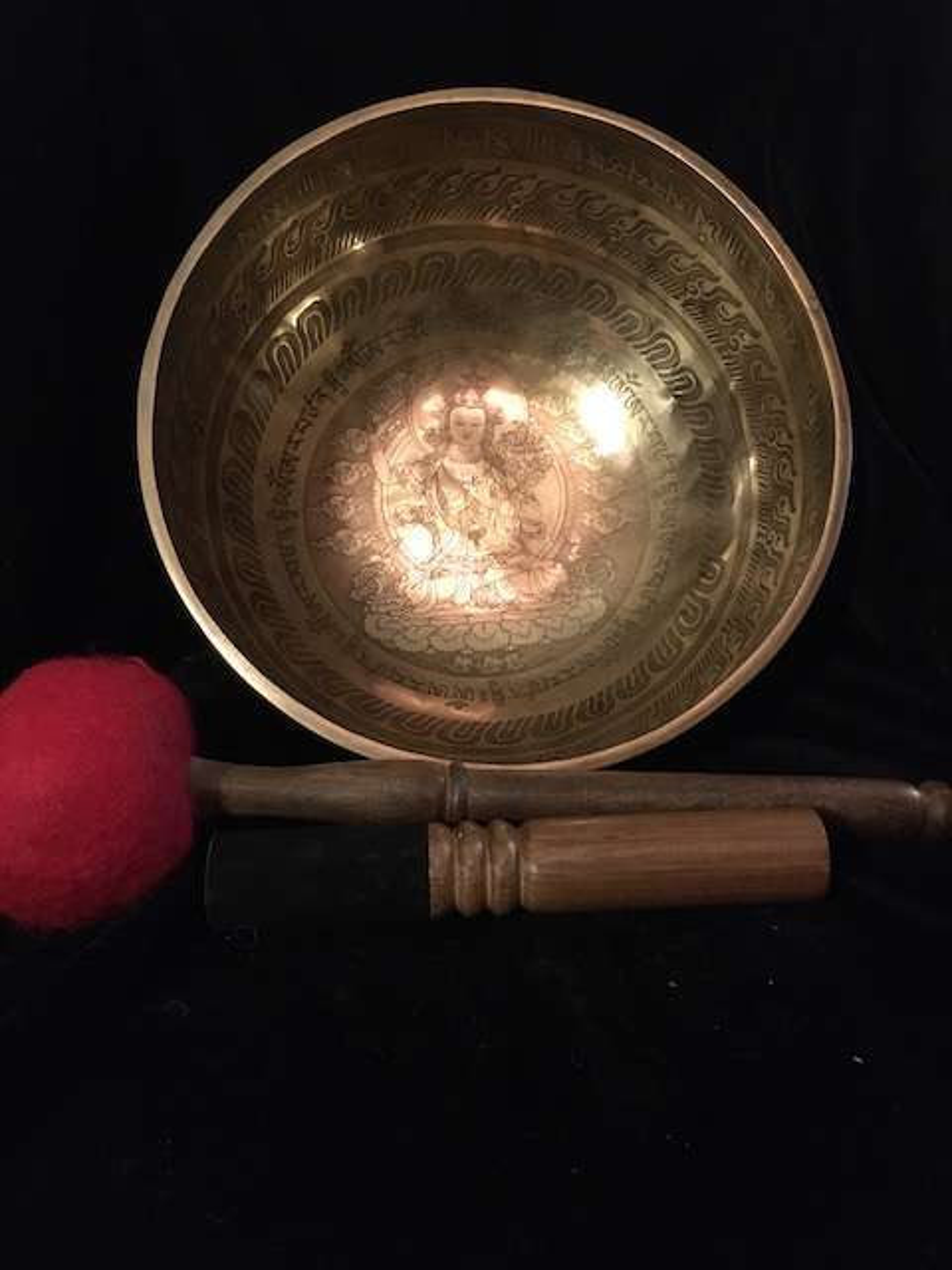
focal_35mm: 29
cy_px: 635
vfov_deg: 61.7
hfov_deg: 48.2
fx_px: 1063
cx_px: 476
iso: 250
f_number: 2.2
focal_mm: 4.15
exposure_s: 1/17
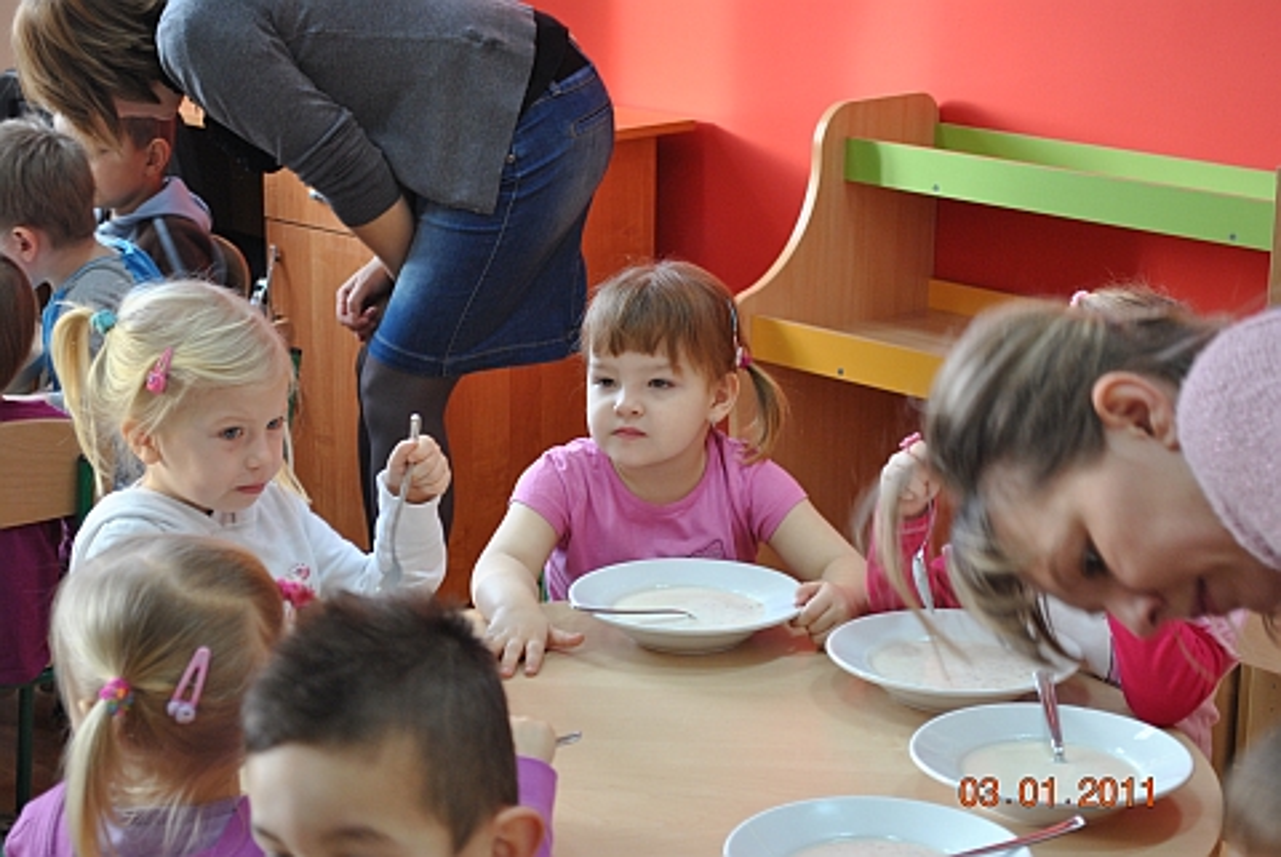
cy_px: 428
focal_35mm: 82
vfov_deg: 16.6
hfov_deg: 24.6
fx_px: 2938
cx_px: 640
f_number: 5.6
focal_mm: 55
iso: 400
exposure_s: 1/20
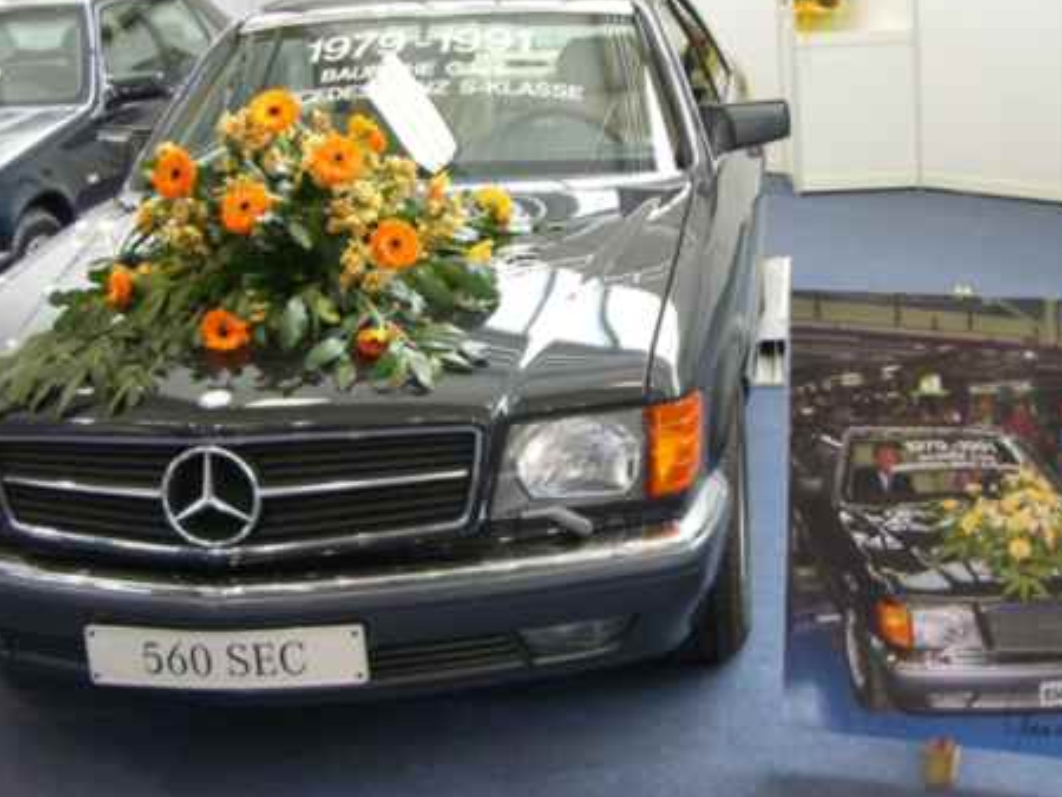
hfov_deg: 35.5
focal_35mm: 54
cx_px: 604
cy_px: 387
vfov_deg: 27.1
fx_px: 1658
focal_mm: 6.2
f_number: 2.7
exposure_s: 1/60
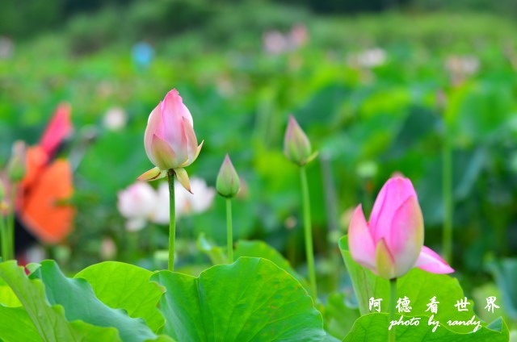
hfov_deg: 9.2
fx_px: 3225
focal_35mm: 225
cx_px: 258
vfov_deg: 6.1
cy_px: 171
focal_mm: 150
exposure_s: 1/80
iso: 100
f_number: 6.3
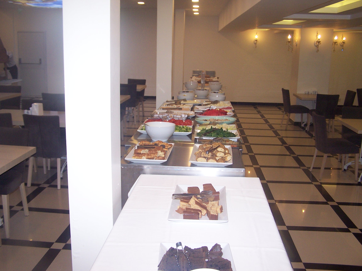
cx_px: 181
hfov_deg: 49.0
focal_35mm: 38
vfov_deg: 37.7
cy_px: 136
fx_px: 397
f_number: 2.8
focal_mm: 6.3
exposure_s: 1/60
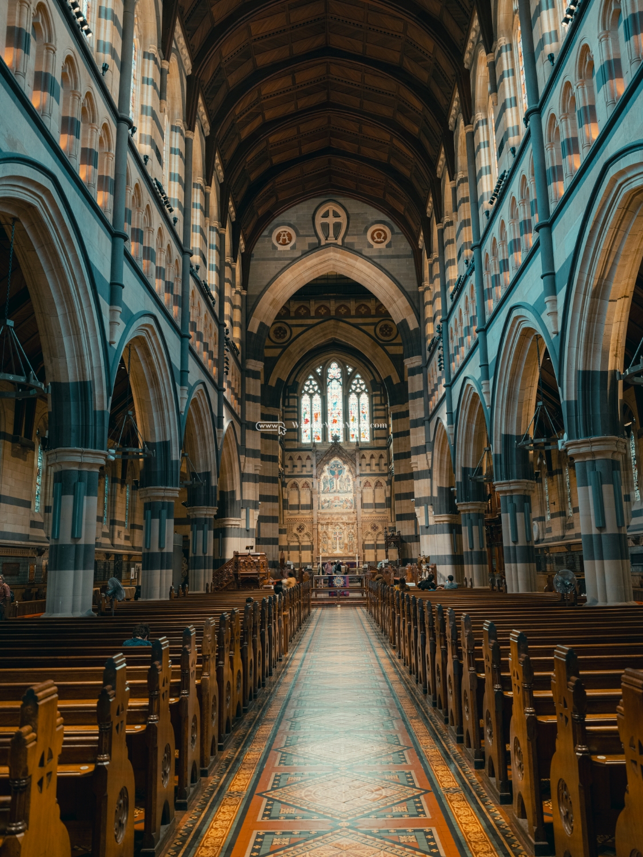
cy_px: 428
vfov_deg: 63.4
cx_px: 322
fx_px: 693
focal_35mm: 28
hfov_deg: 49.7
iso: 800
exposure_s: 1/10
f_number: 4
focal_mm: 35
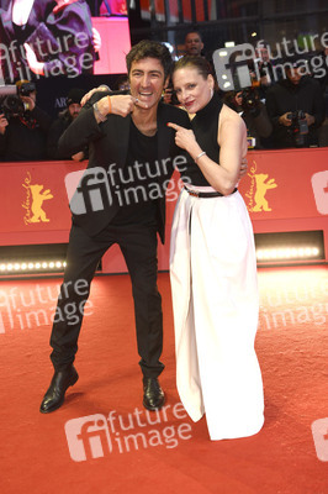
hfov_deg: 29.8
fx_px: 616
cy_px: 247
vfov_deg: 43.6
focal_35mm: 45
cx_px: 164
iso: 640
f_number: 4
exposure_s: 1/400
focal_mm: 45
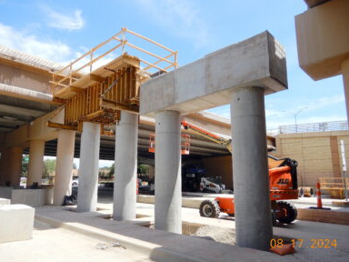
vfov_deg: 54.9
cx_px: 171
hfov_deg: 69.4
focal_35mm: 25
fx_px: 252
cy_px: 136
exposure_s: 1/800
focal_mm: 4.3
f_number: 3.4
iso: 80
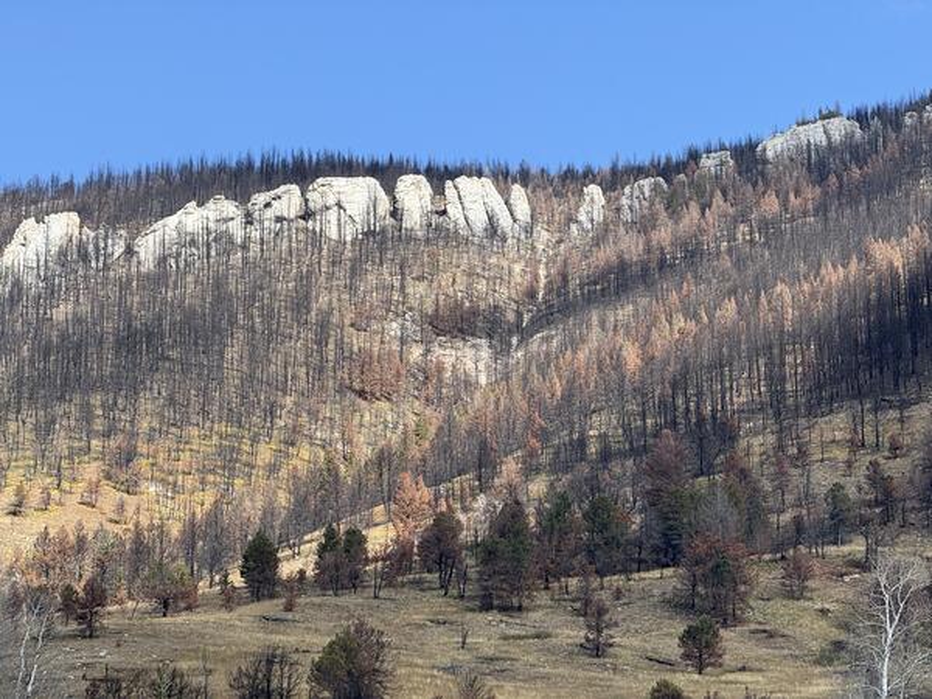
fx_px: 3231
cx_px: 466
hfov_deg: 16.4
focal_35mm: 120
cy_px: 350
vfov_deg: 12.3
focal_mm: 15.66
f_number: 2.8
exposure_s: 1/627
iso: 50
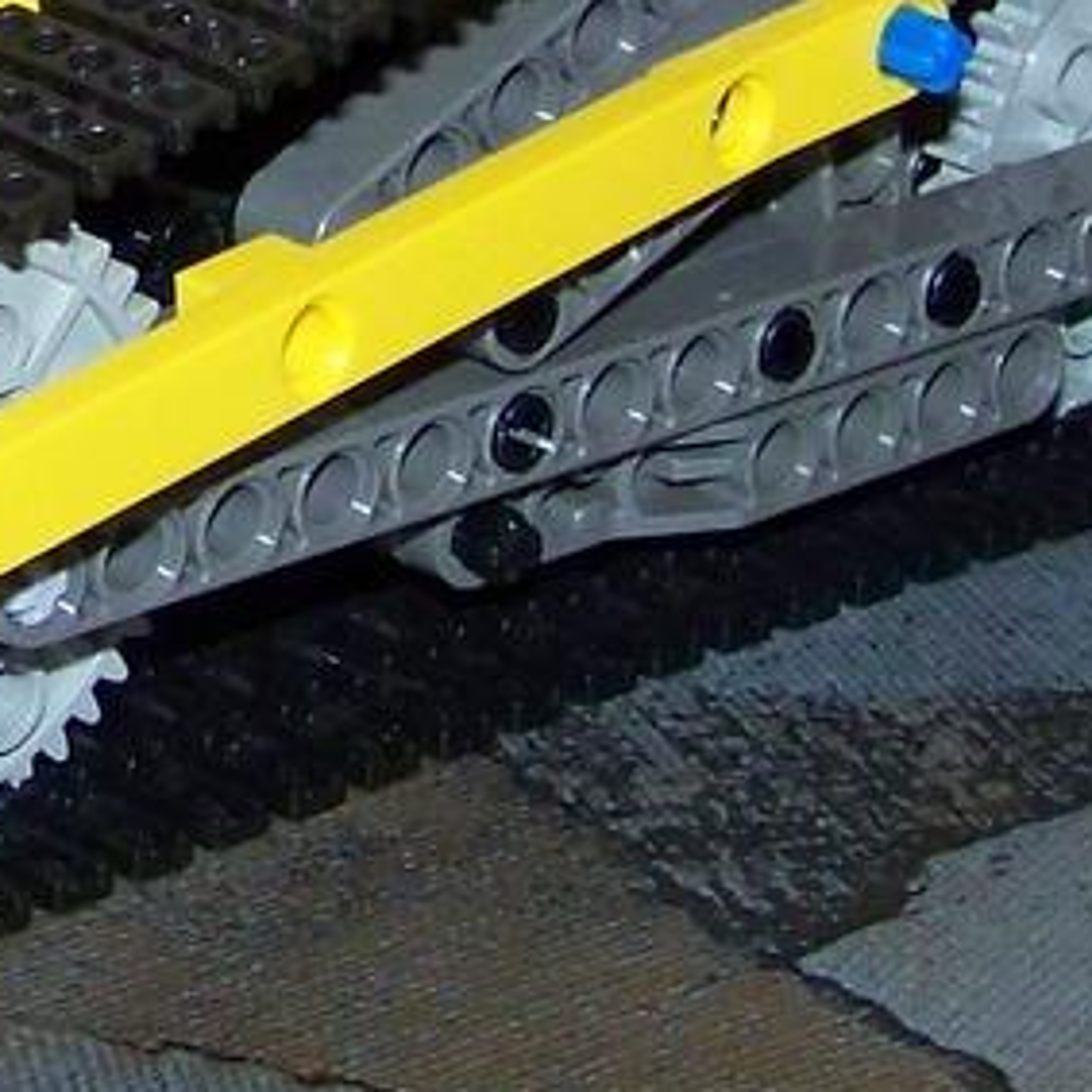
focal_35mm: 182
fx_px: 6496
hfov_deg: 9.4
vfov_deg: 9.5
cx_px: -367
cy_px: -189
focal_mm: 6.3
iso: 200
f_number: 2.8
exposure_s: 1/30
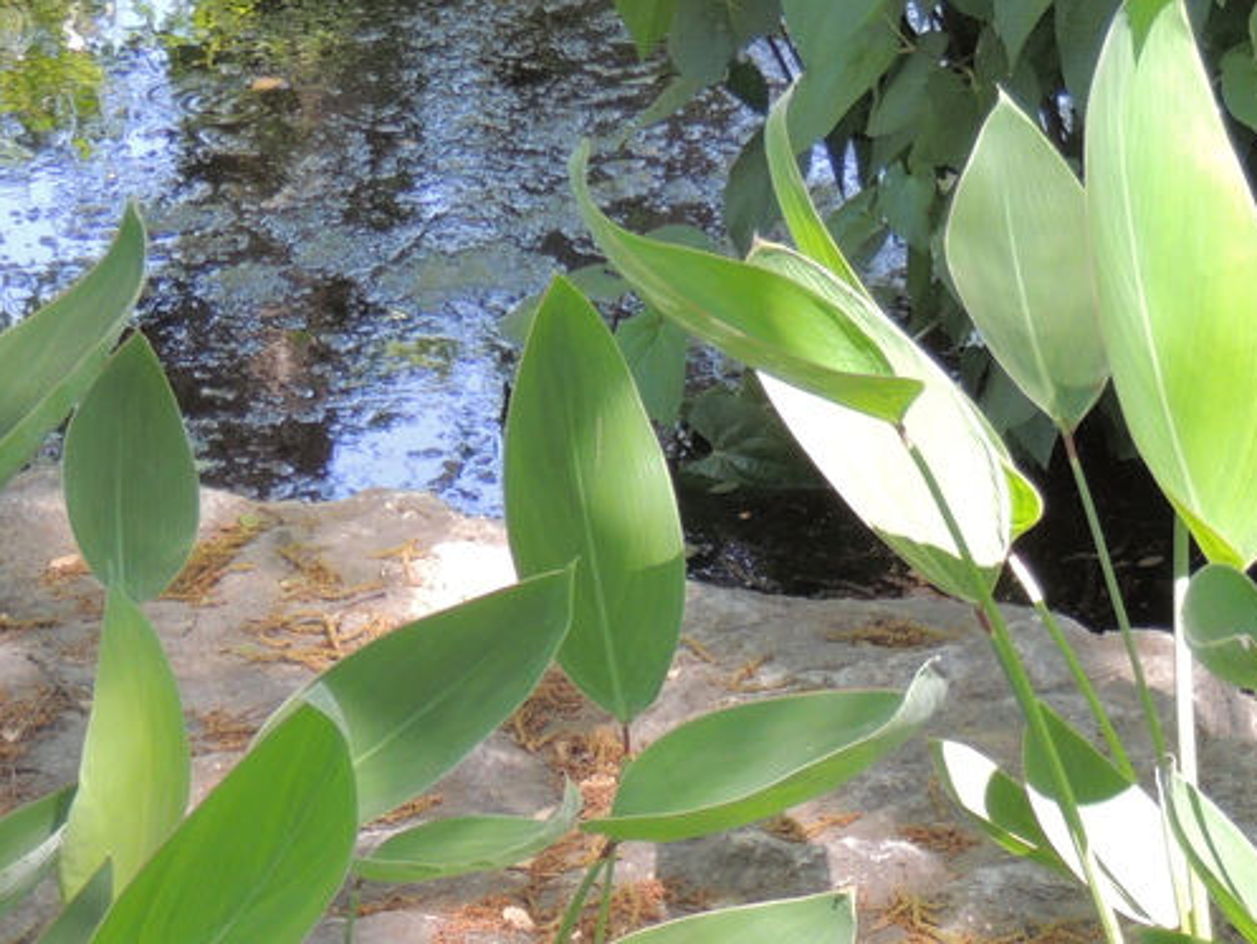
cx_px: 645
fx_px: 7010
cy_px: 1146
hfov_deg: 10.2
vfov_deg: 7.6
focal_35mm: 193
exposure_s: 1/100
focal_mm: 13.3
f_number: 3.9
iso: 280
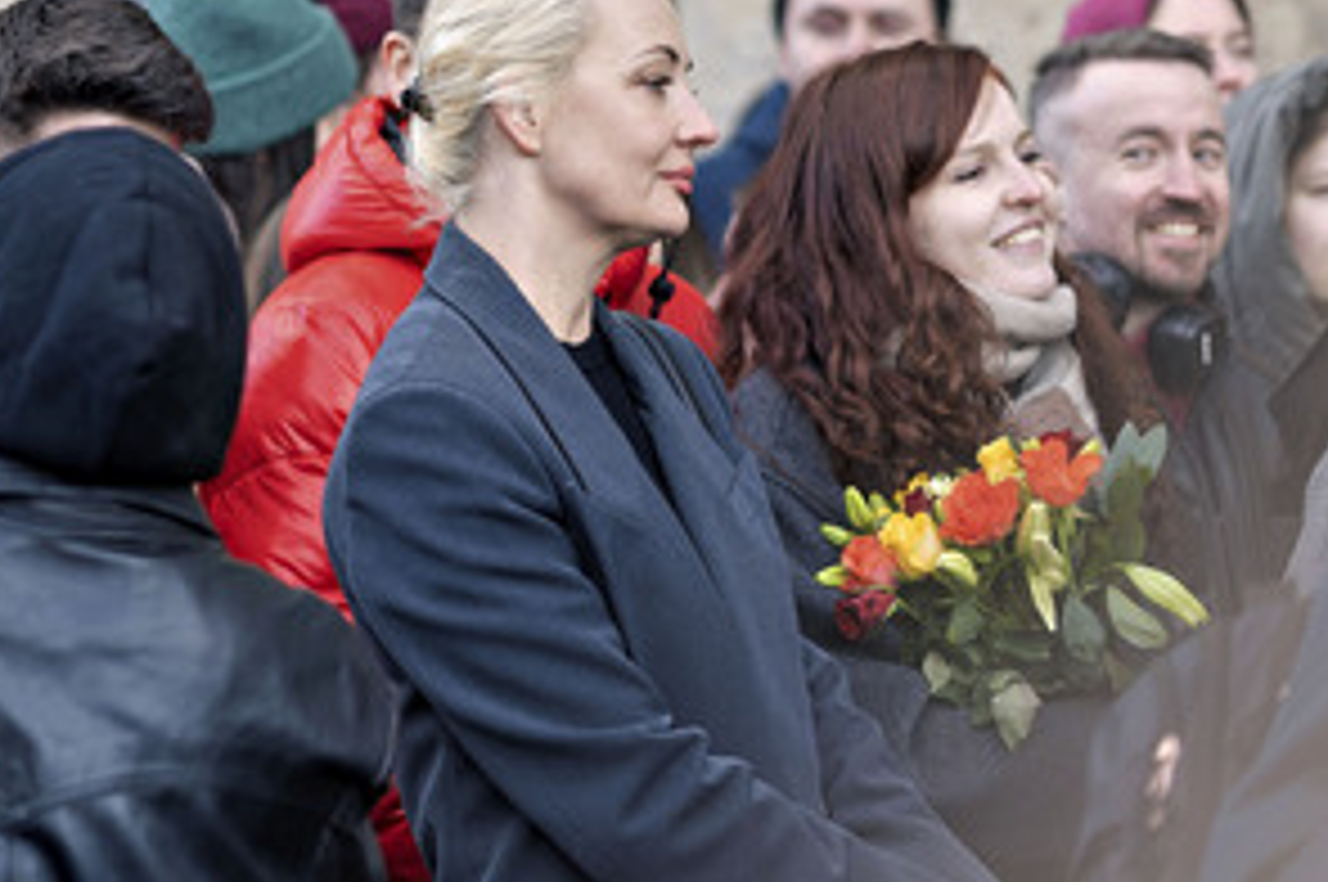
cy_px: 297
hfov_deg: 10.6
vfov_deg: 7.1
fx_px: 7148
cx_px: 587
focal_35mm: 194
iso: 100
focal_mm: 85
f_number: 2
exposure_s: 1/200
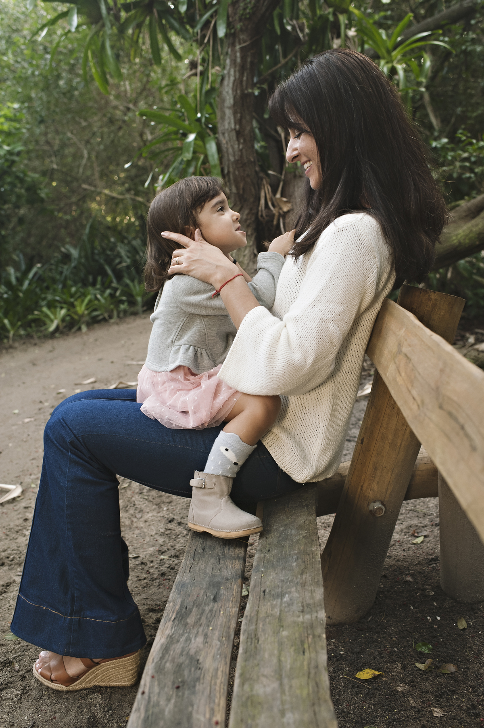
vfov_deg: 54.5
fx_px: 707
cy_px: 364
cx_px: 242
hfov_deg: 37.8
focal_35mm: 35
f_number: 4.5
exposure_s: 1/125
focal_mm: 35
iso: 1000
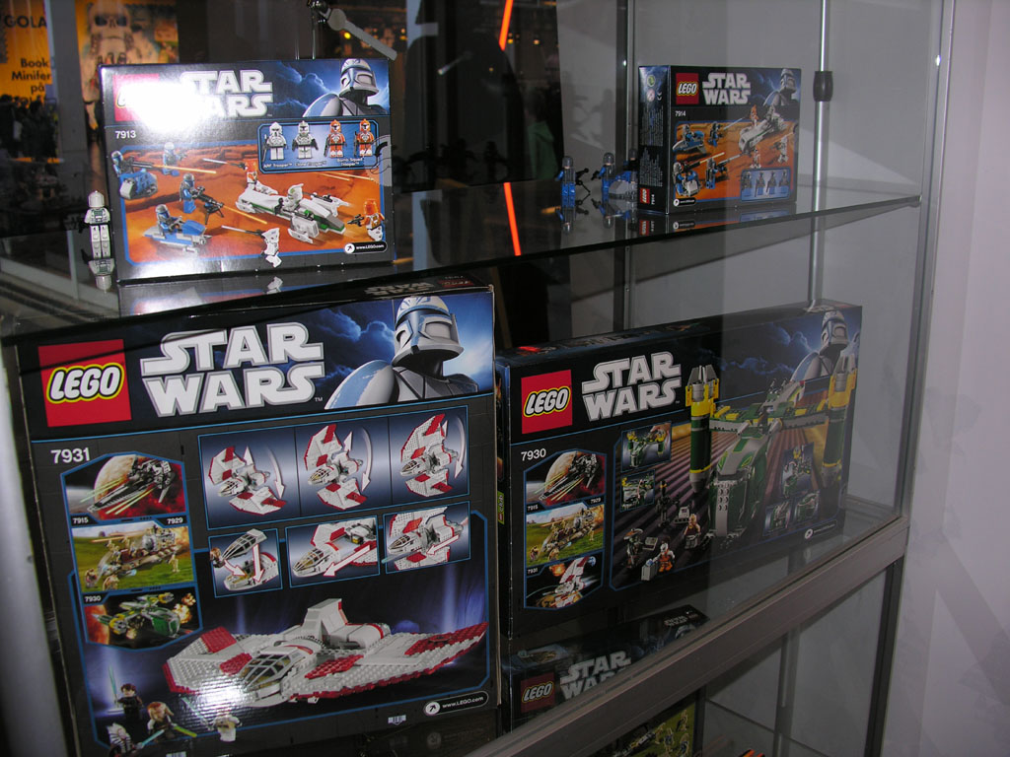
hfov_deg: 52.6
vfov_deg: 40.7
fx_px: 1021
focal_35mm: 35
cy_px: 378
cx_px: 505
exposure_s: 1/60.1
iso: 50
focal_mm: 8.9
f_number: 2.8
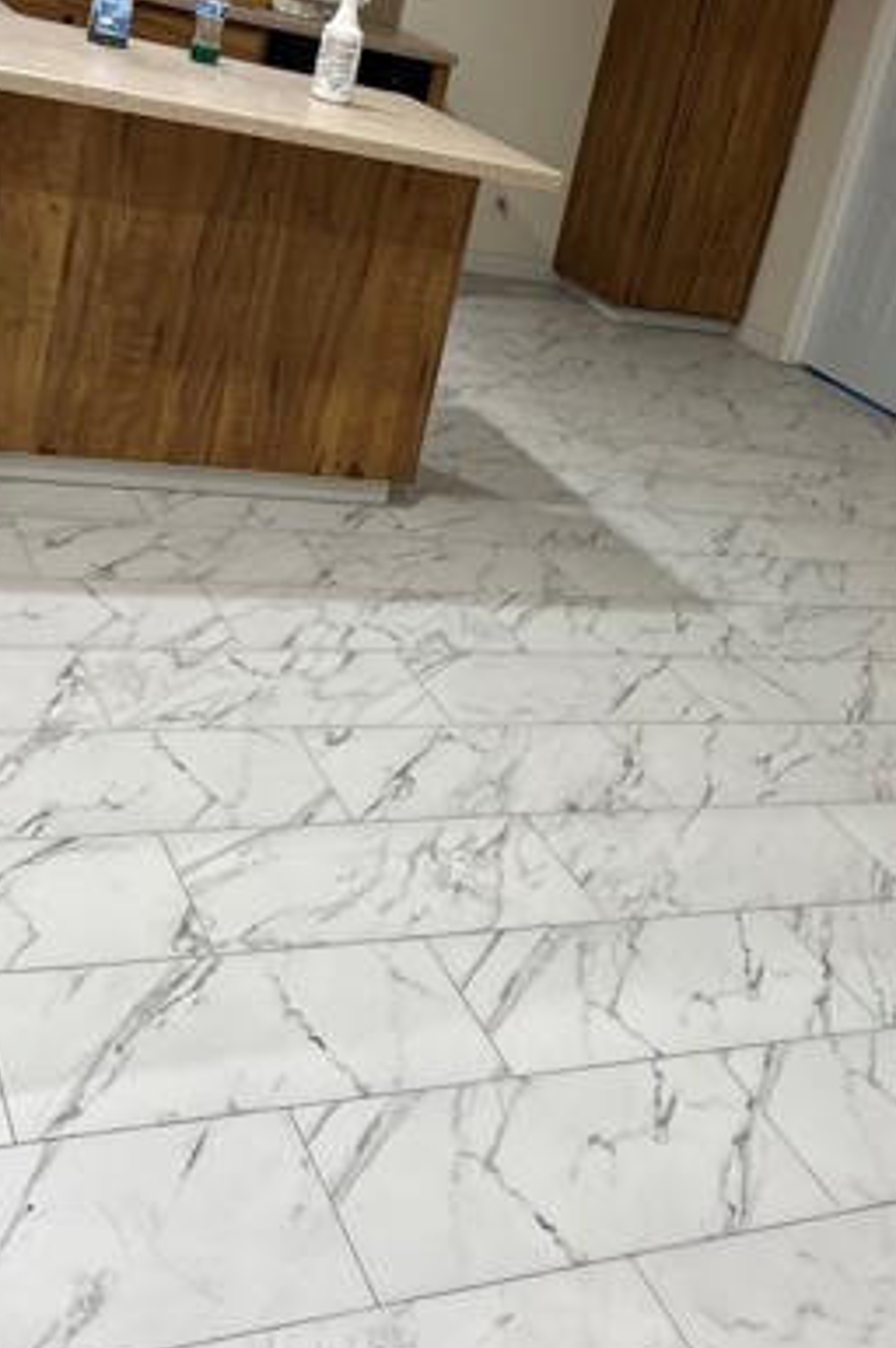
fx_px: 1683
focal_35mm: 45
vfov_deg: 43.2
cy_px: 473
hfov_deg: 29.6
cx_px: 588
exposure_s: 1/60
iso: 80
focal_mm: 5.7
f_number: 1.5
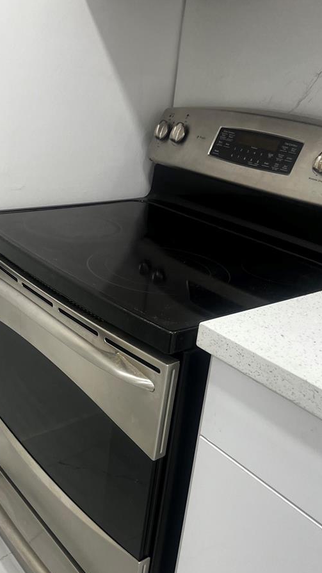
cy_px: 320
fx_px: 577
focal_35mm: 38
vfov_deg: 52.7
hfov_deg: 30.8
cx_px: 94
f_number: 1.5
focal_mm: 5.7
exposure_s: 1/120
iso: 80
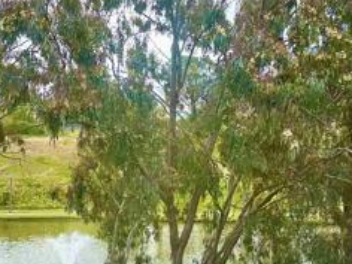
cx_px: 151
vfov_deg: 22.6
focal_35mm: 65
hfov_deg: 29.8
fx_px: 661
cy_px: 130
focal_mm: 6.86
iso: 80
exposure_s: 1/634
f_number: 1.78
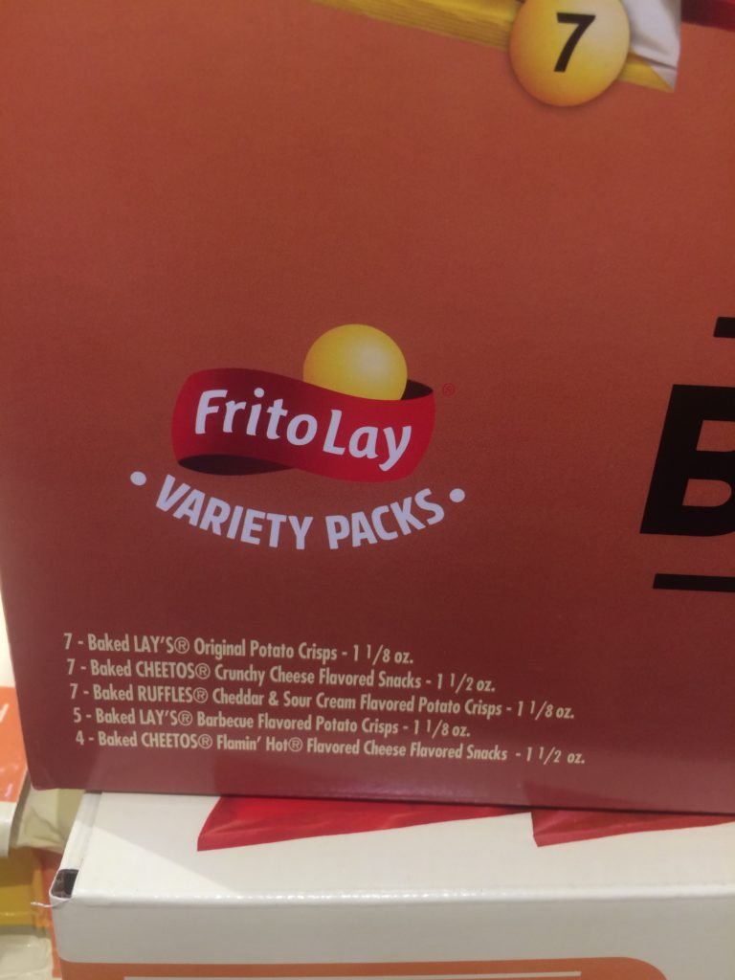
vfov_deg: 61.7
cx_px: 368
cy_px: 490
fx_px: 821
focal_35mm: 29
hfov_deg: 48.2
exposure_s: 1/30
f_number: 2.2
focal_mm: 4.15
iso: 80
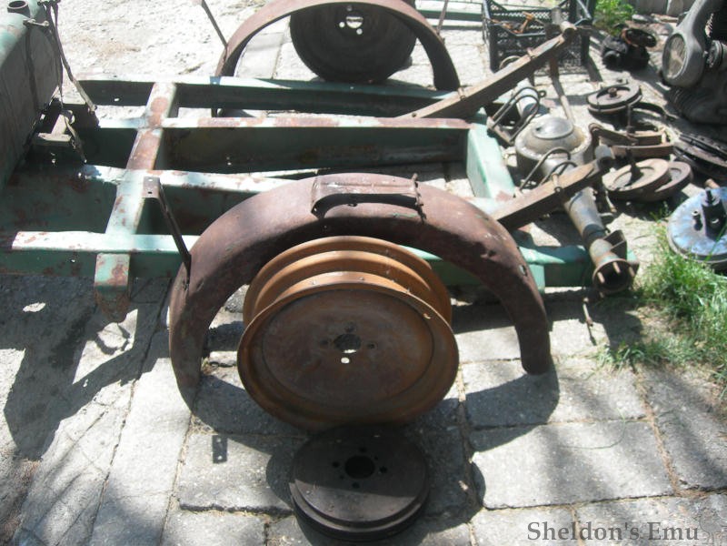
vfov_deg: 37.7
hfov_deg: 49.0
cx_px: 364
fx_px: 798
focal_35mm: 38
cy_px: 273
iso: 50
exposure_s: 1/310
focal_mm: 7.8
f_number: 2.8
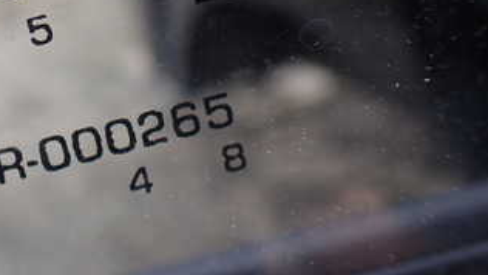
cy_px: -6
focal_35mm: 62
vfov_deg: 18.9
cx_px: 48
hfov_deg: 32.2
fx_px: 803
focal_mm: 5.4
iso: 125
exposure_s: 1/125
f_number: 2.3
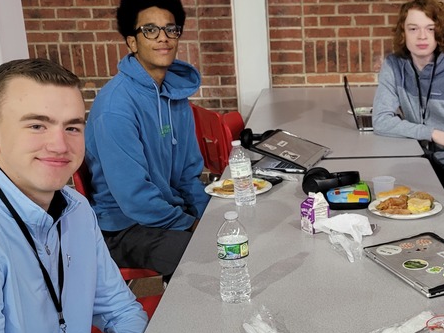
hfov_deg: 31.3
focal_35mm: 60
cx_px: 357
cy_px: 176
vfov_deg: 24.4
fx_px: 770
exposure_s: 1/40
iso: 250
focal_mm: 5.4
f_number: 1.8
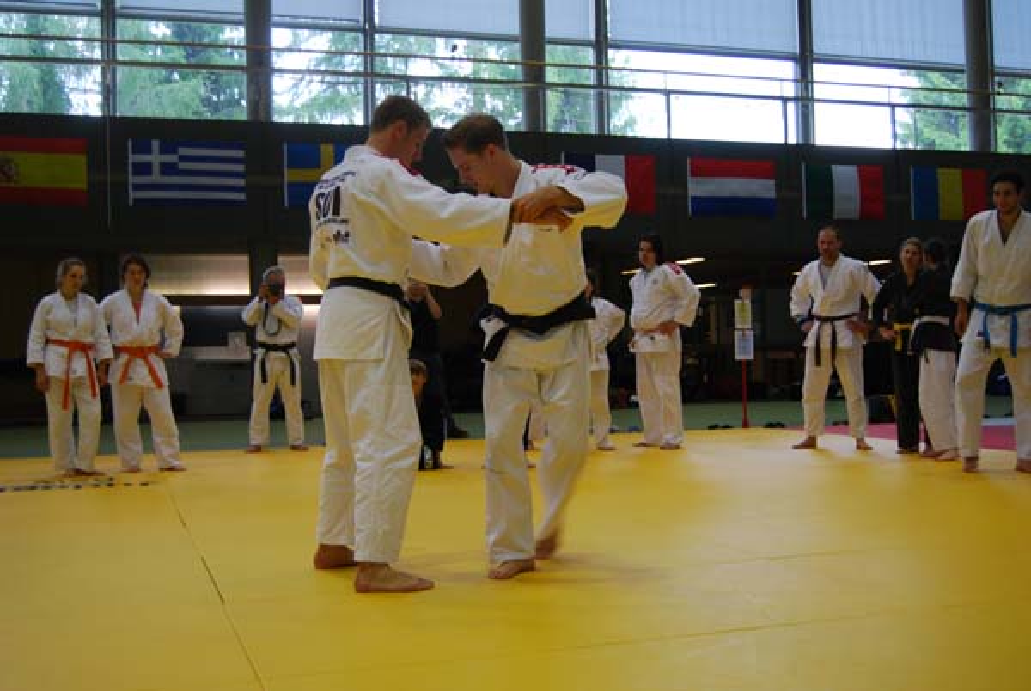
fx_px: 1119
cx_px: 516
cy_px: 346
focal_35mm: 39
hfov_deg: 49.5
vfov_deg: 34.3
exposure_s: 1/50
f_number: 4.2
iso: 200
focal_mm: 26
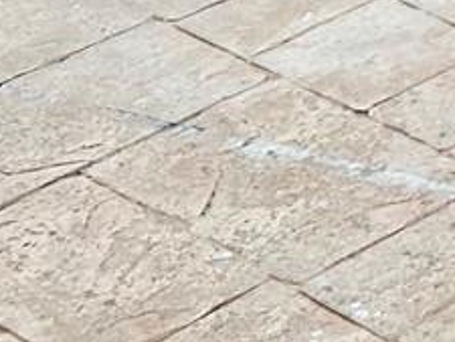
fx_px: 2433
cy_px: -637
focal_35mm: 185
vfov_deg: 7.2
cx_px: 1539
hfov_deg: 8.3
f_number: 1.5
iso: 40
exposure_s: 1/121
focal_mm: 5.7
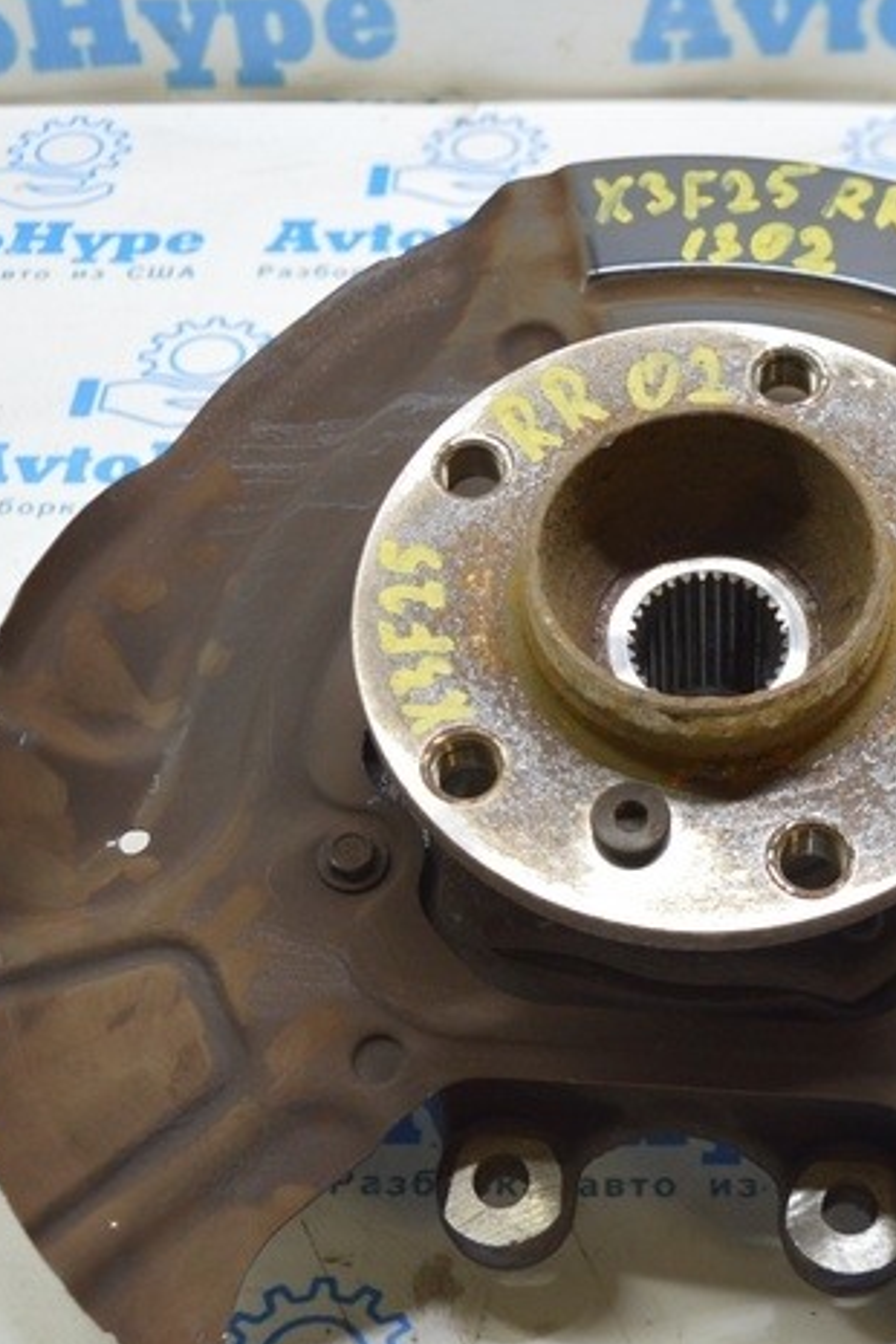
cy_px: 718
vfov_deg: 30.5
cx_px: 653
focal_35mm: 66
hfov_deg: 20.5
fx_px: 2464
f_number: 3.8
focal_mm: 20
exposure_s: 1/40
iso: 400
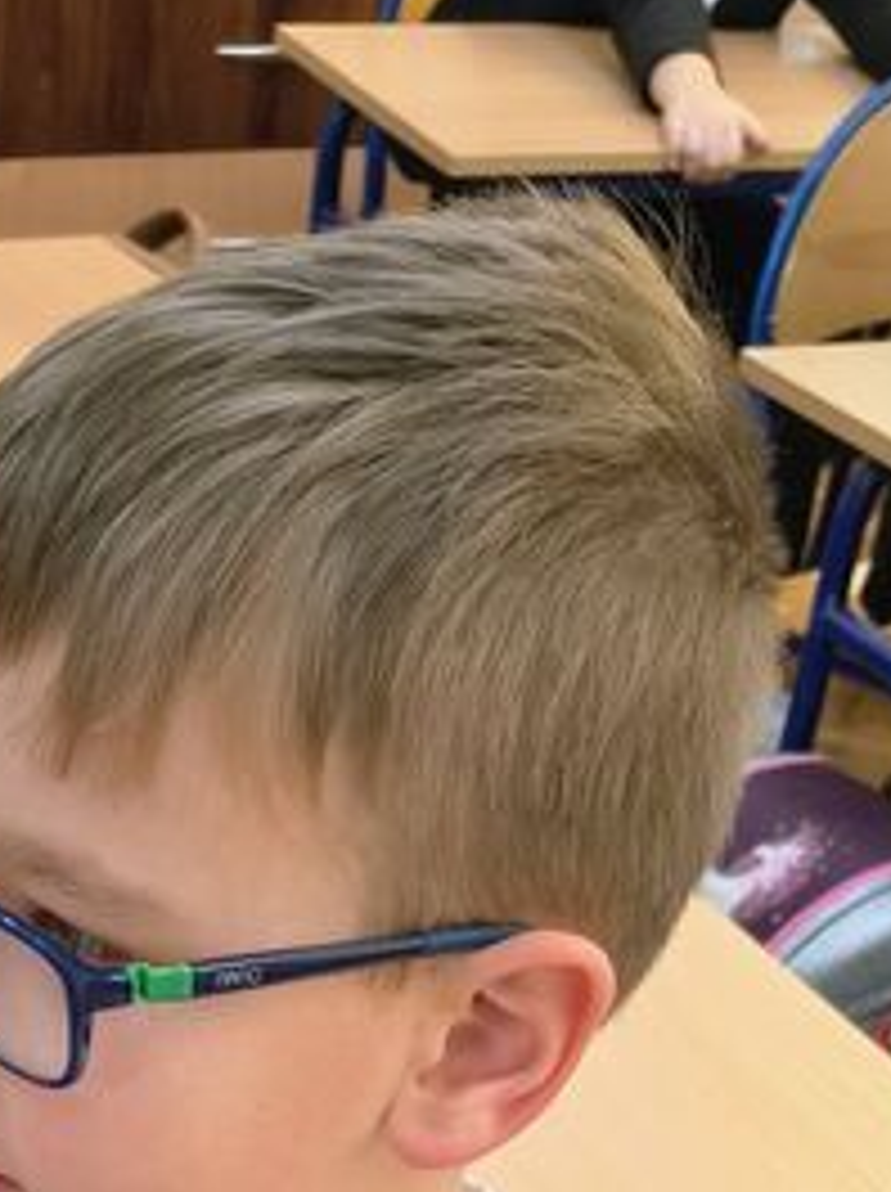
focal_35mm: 89
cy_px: 2069
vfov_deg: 18.1
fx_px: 3062
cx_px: -68
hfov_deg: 16.1
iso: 324
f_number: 1.8
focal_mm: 5.56
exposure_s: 1/100
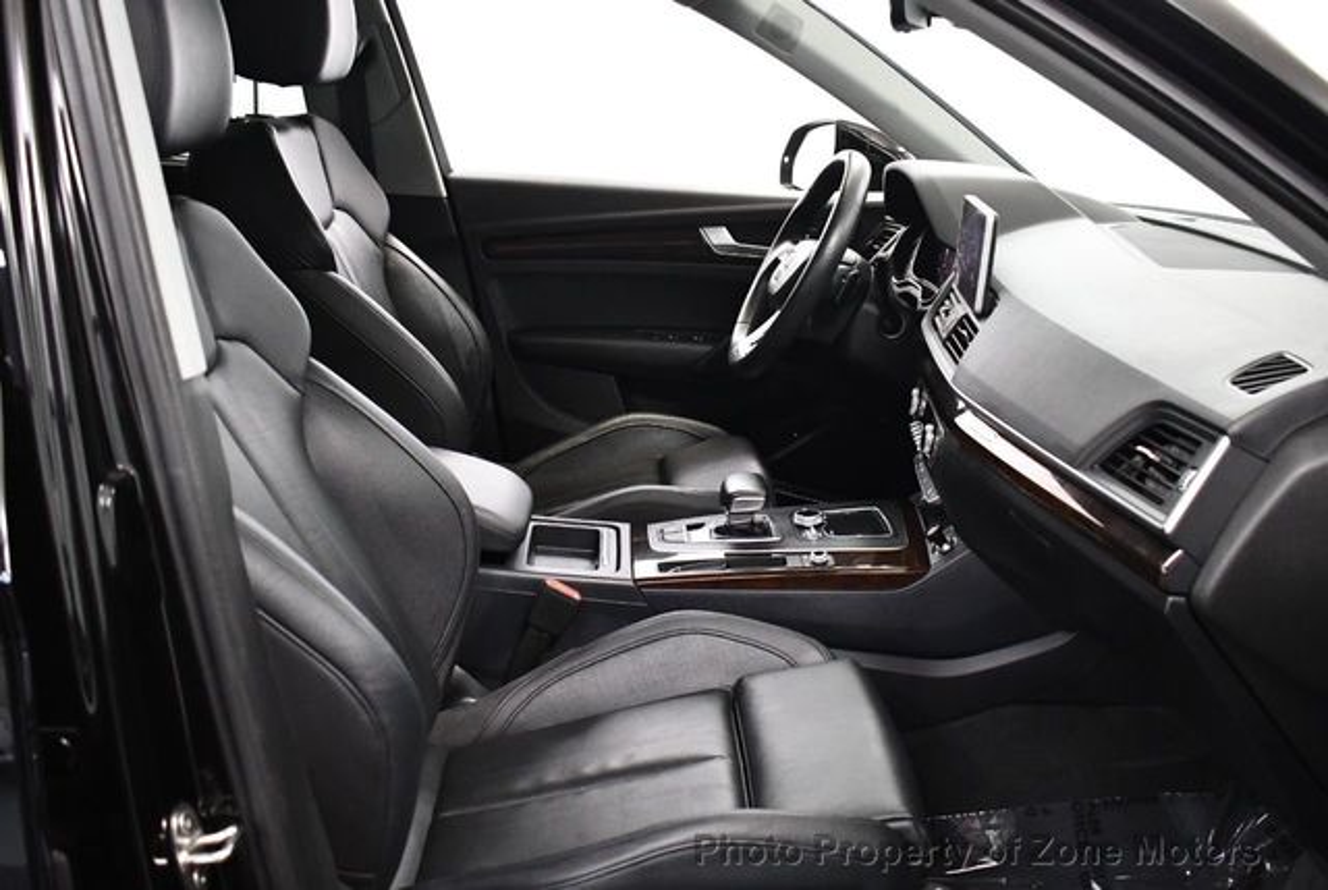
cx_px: 664
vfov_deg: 37.0
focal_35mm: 36
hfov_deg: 53.1
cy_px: 445
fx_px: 1330
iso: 3200
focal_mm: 18
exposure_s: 1/125
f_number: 3.5
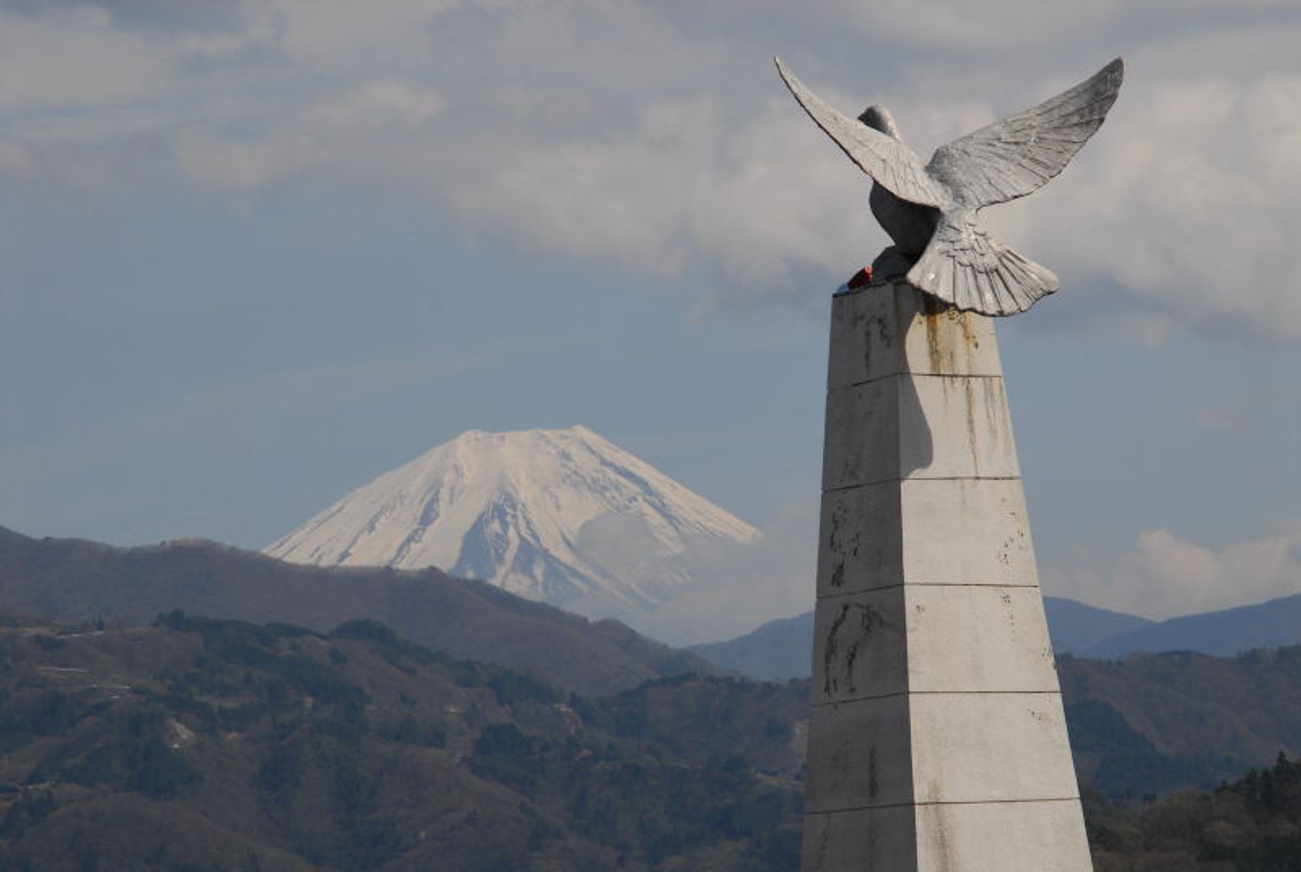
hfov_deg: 13.7
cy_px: 436
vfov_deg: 9.2
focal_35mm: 150
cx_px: 650
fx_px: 5429
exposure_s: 1/500
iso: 200
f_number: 13
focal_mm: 100
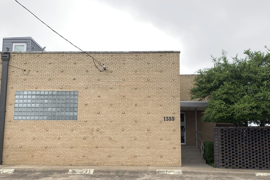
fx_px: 262
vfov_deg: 37.7
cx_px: 136
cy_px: 111
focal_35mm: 35
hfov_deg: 54.4
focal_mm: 4.25
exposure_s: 1/163
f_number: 1.8
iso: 25
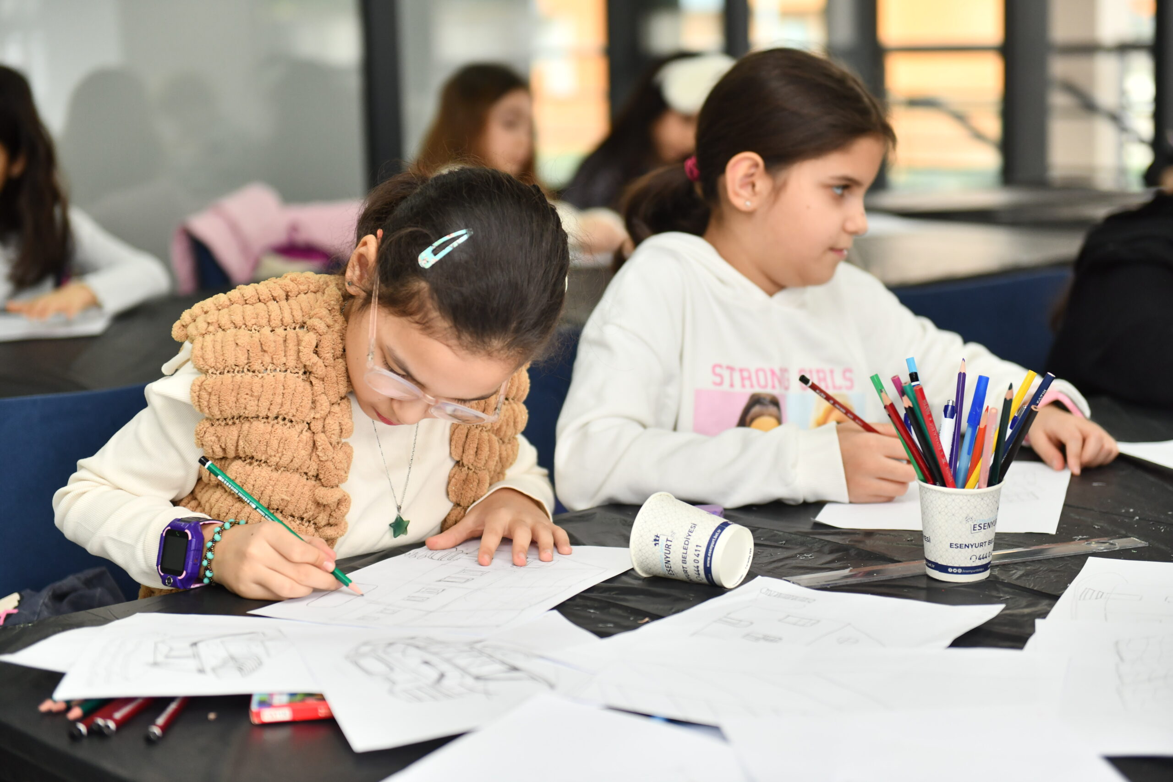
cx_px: 586
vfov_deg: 19.5
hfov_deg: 28.8
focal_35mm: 70
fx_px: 2281
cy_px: 391
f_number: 2.8
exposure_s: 1/250
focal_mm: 70
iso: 800
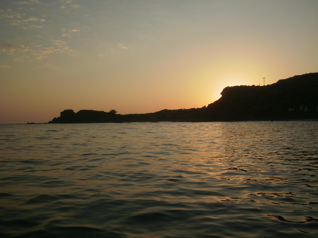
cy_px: 119
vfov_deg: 38.7
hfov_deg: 50.1
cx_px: 159
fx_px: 340
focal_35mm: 37
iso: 100
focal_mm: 6.51
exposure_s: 1/250
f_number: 9.3
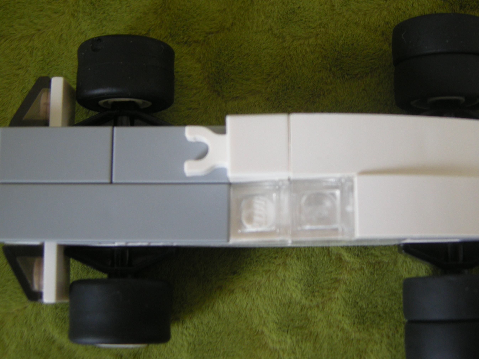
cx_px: 302
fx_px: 720
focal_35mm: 52
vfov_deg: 28.0
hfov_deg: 36.6
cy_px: 145
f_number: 2.7
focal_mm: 7.5
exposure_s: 1/58.4
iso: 94
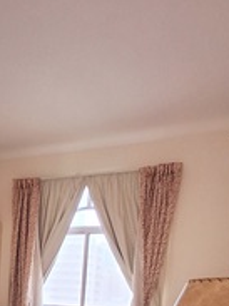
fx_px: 353
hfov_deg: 33.1
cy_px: 298
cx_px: 3
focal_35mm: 40
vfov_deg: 41.4
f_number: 2.2
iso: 50
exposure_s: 1/40
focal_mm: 1.64
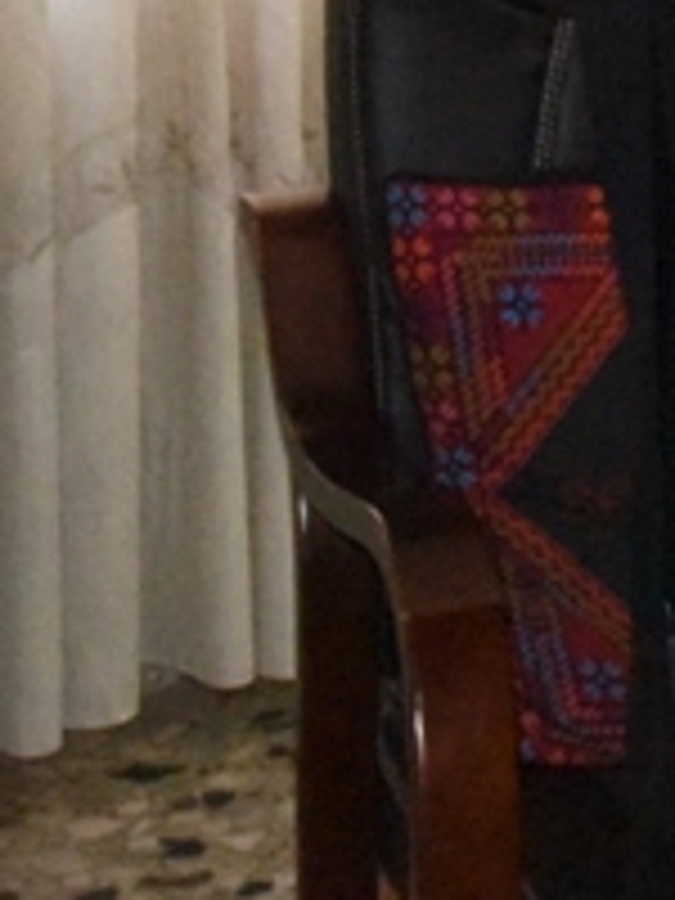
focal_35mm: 172
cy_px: -565
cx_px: 1516
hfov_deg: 8.1
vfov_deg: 10.9
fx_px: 4472
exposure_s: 1/250
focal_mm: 35
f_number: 13
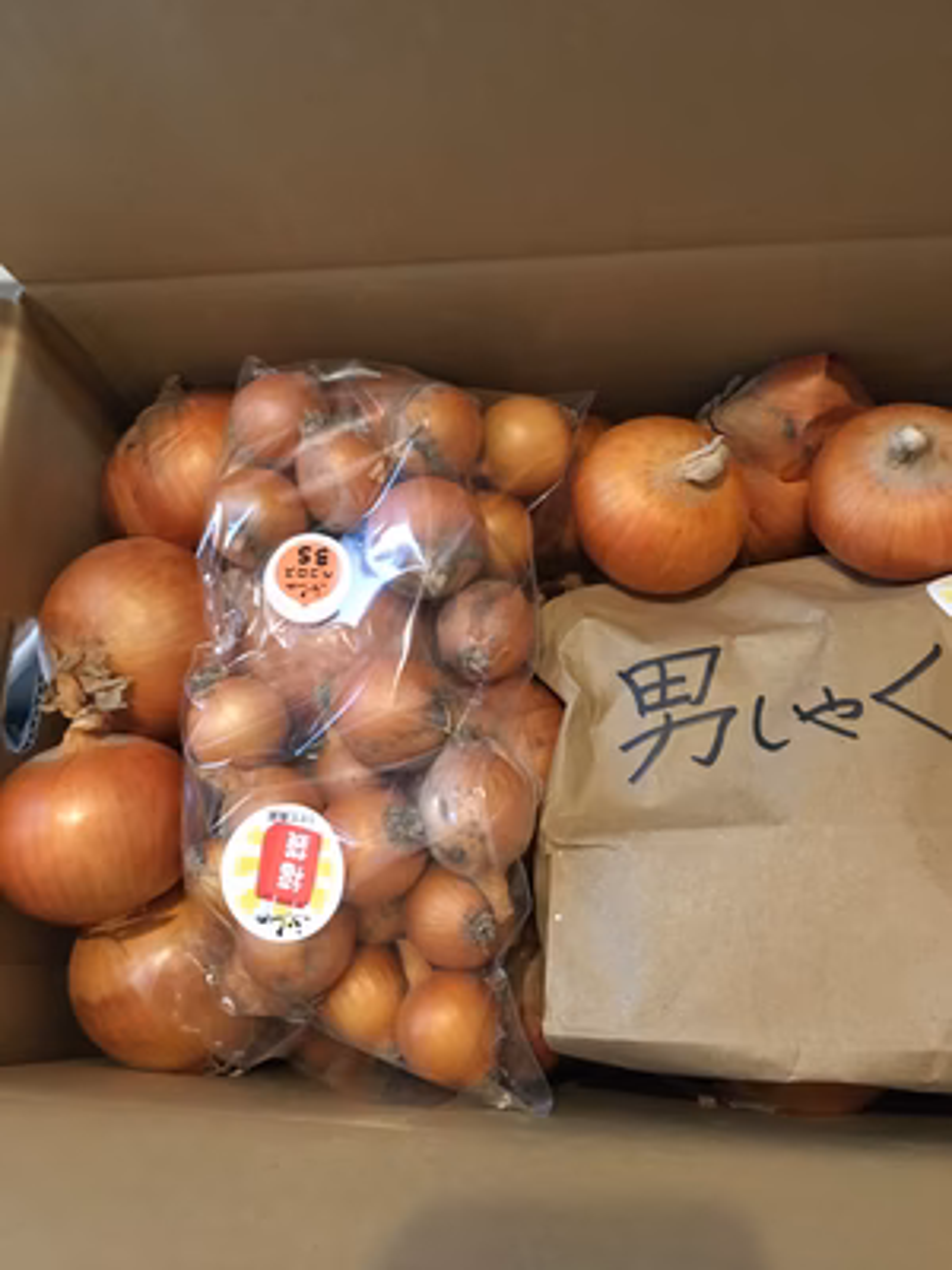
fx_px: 1063
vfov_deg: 61.7
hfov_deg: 48.2
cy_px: 635
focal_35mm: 29
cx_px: 476
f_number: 2.2
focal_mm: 4.15
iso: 400
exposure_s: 1/15
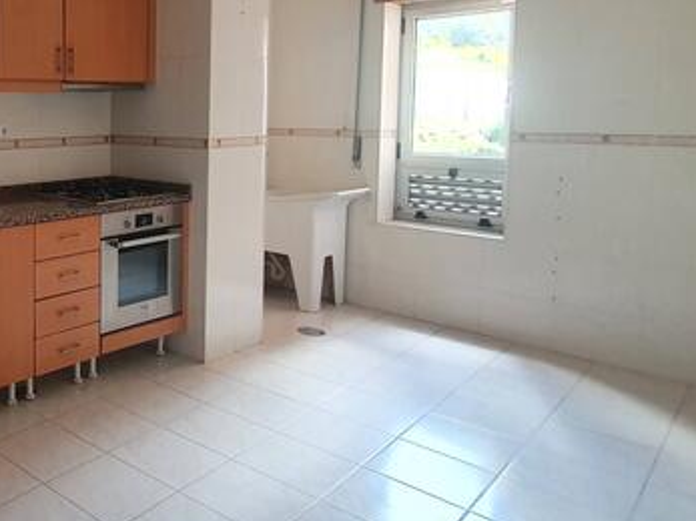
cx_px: -20
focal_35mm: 30
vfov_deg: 45.6
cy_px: 150
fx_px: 603
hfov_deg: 48.0
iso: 200
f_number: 2.2
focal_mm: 1.8
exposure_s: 1/50
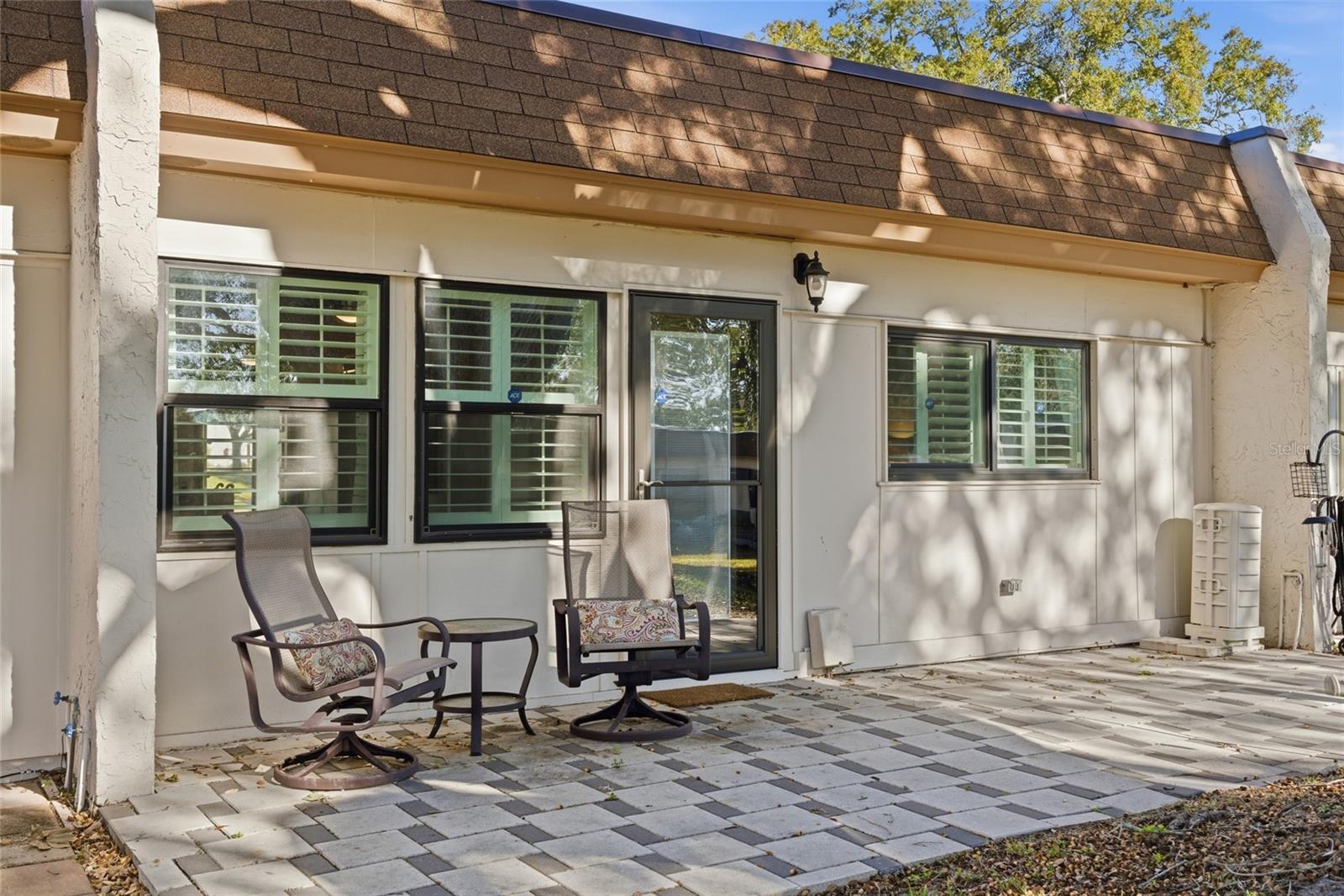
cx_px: 672
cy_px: 448
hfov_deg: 55.1
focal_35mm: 34
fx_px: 1288
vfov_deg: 38.3
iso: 100
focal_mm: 34.5
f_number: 8
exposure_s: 1/200
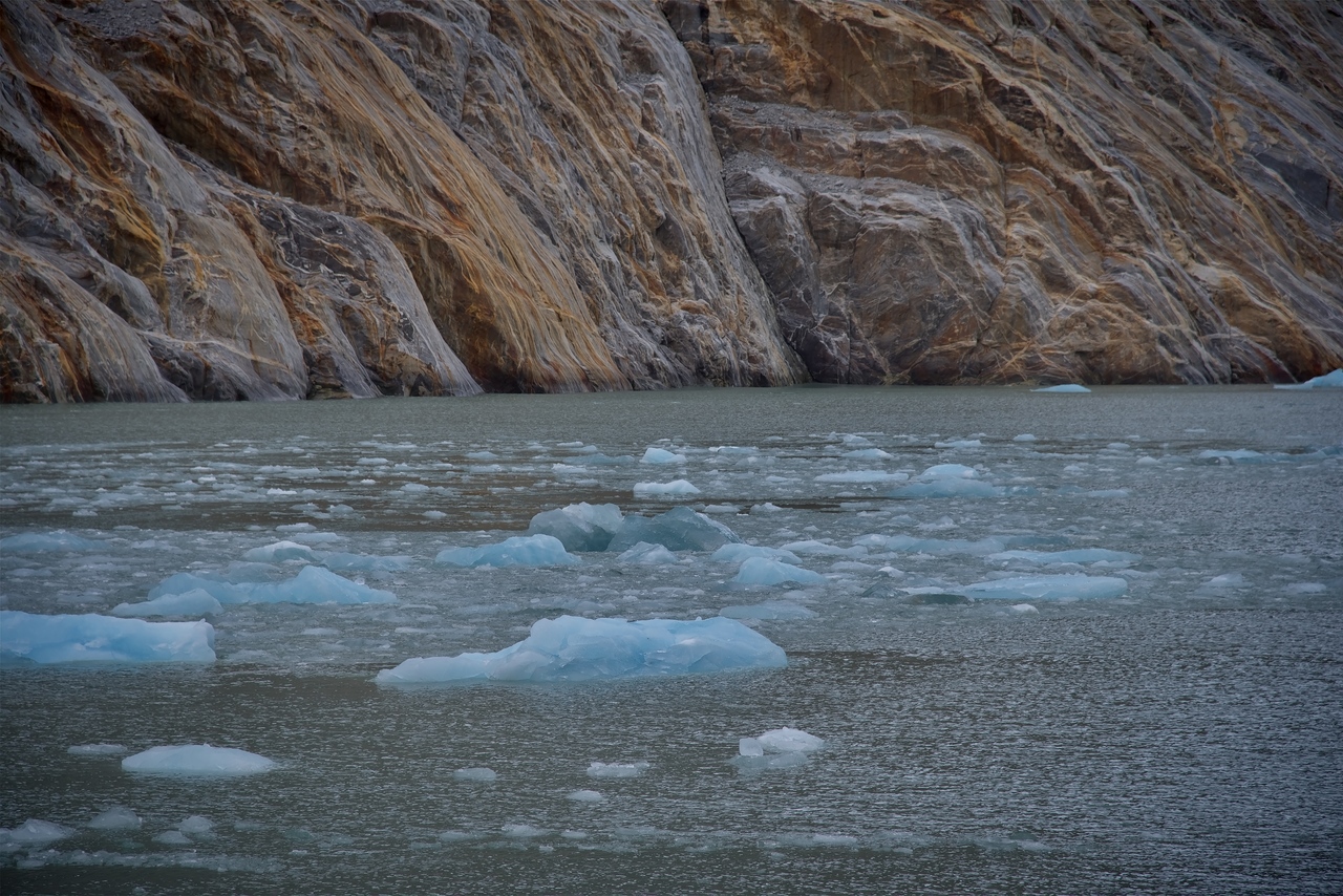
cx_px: 672
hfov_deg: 17.1
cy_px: 448
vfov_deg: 11.4
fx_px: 4477
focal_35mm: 120
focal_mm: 120
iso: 100
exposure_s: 1/250
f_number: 5
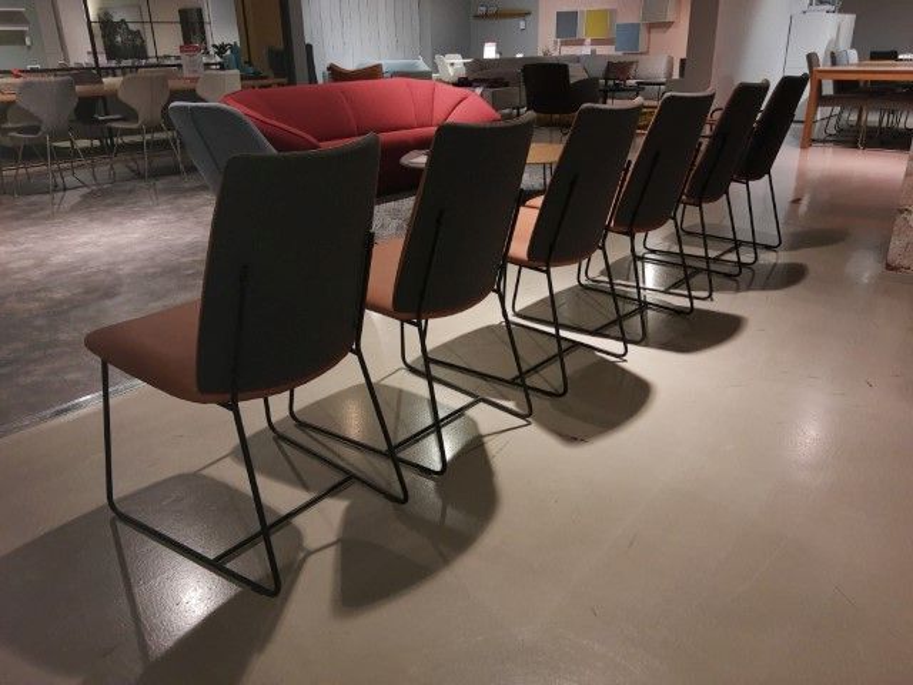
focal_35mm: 26
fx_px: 686
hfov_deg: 67.3
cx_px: 456
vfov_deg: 53.1
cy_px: 342
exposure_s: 1/60
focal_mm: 3.95
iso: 212
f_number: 1.8
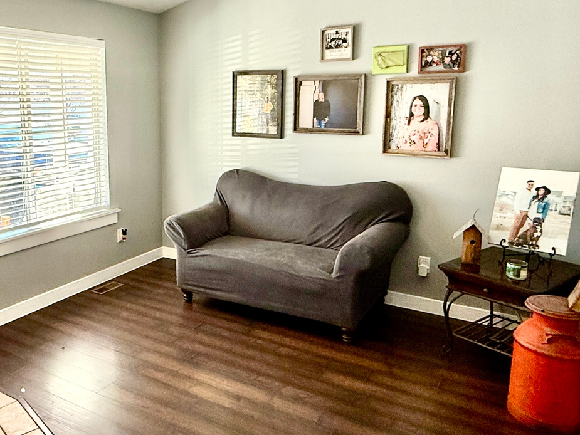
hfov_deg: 57.1
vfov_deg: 45.3
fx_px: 519
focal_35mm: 31
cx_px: 196
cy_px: 184
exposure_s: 1/99
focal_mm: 2.22
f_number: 2.2
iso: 125
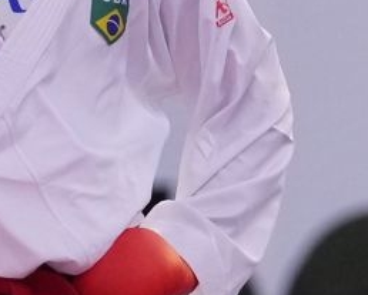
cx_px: 21
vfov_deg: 0.8
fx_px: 21404
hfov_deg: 1.0
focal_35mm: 1963
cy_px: 346
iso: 2500
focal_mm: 200
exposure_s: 1/1000
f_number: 2.8
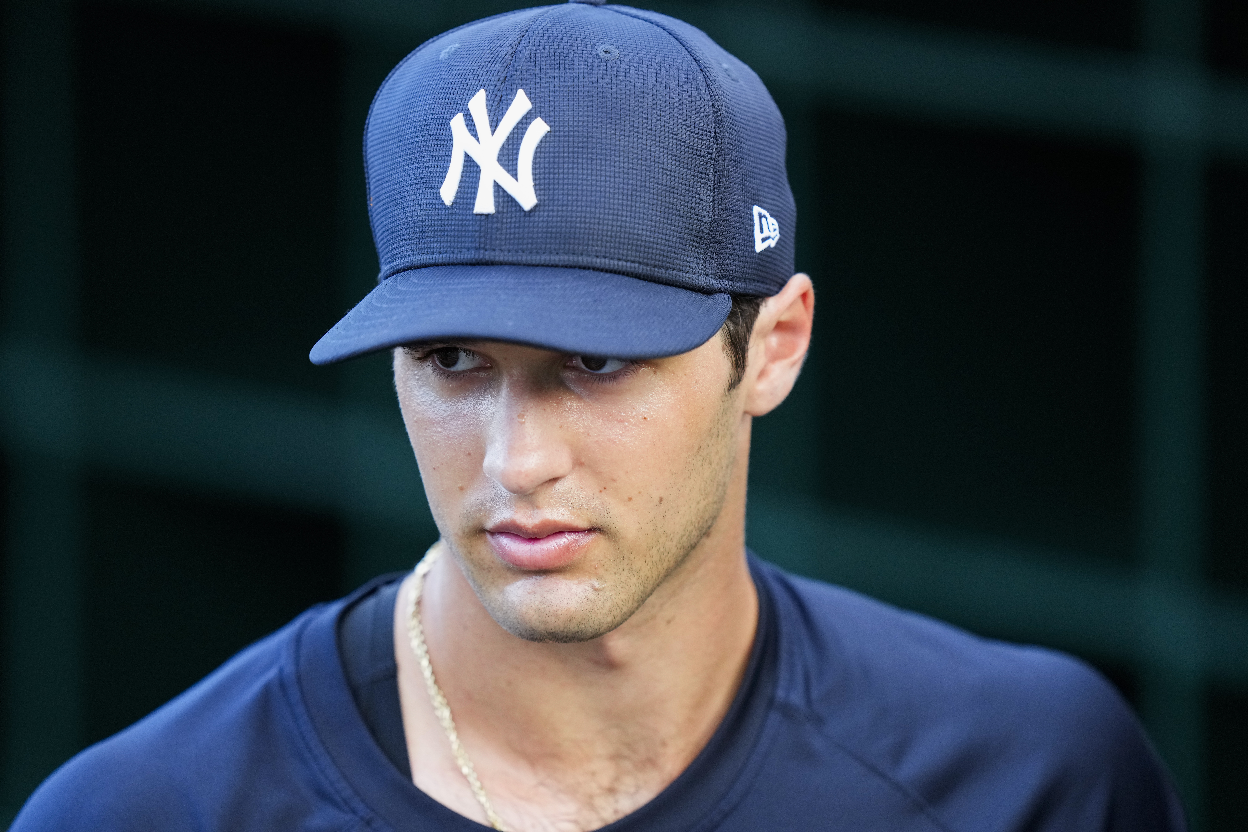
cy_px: 416
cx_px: 624
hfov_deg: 5.2
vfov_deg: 3.4
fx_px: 13866
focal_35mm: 400
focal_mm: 400
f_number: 2.8
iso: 2500
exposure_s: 1/1000
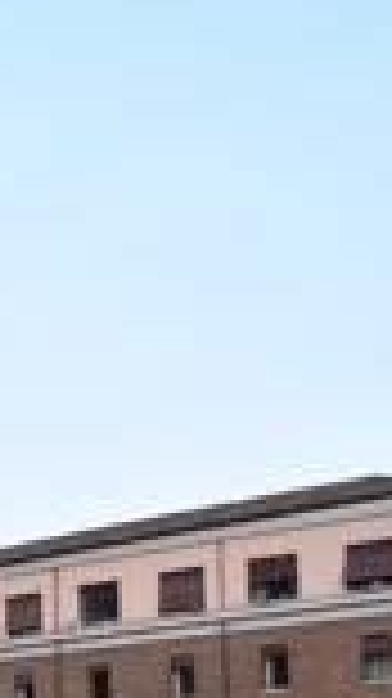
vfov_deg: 23.5
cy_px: 592
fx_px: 1647
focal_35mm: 89
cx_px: -203
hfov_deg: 12.8
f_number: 3.5
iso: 160
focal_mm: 22
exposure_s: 1/60
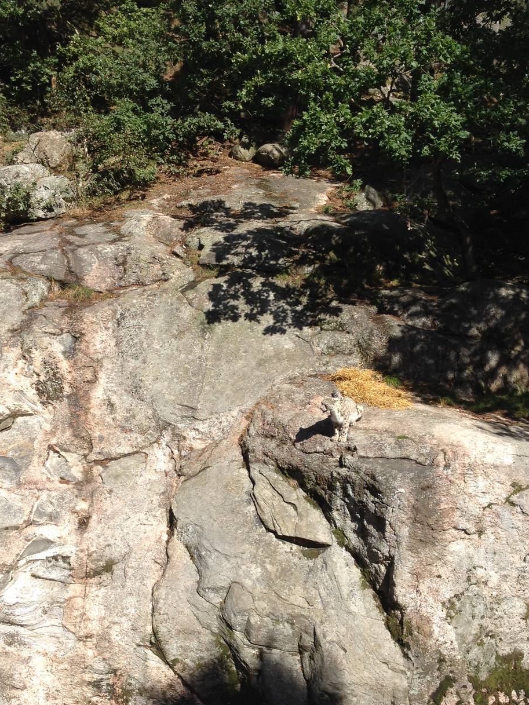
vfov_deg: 40.8
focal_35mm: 46
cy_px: 458
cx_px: 220
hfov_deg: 31.5
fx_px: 937
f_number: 2.4
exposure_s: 1/1151
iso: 50
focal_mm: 4.28
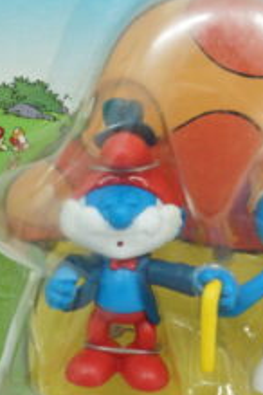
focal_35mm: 68
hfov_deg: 19.9
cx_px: 200
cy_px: 187
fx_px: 745
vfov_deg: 29.6
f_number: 5.6
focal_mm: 22
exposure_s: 1/60
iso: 2000
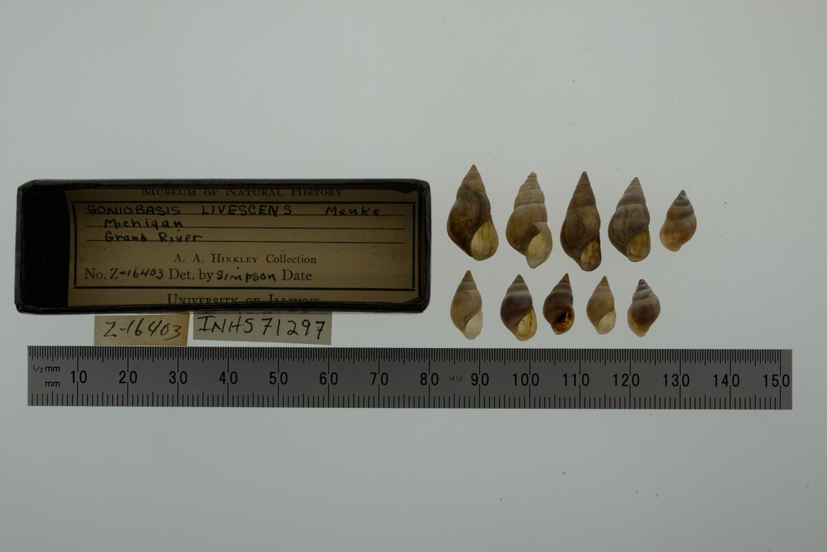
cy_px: 276
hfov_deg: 33.4
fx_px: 1379
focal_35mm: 60
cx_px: 414
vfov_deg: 22.6
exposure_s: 1/50
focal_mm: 60
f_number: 18
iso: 100
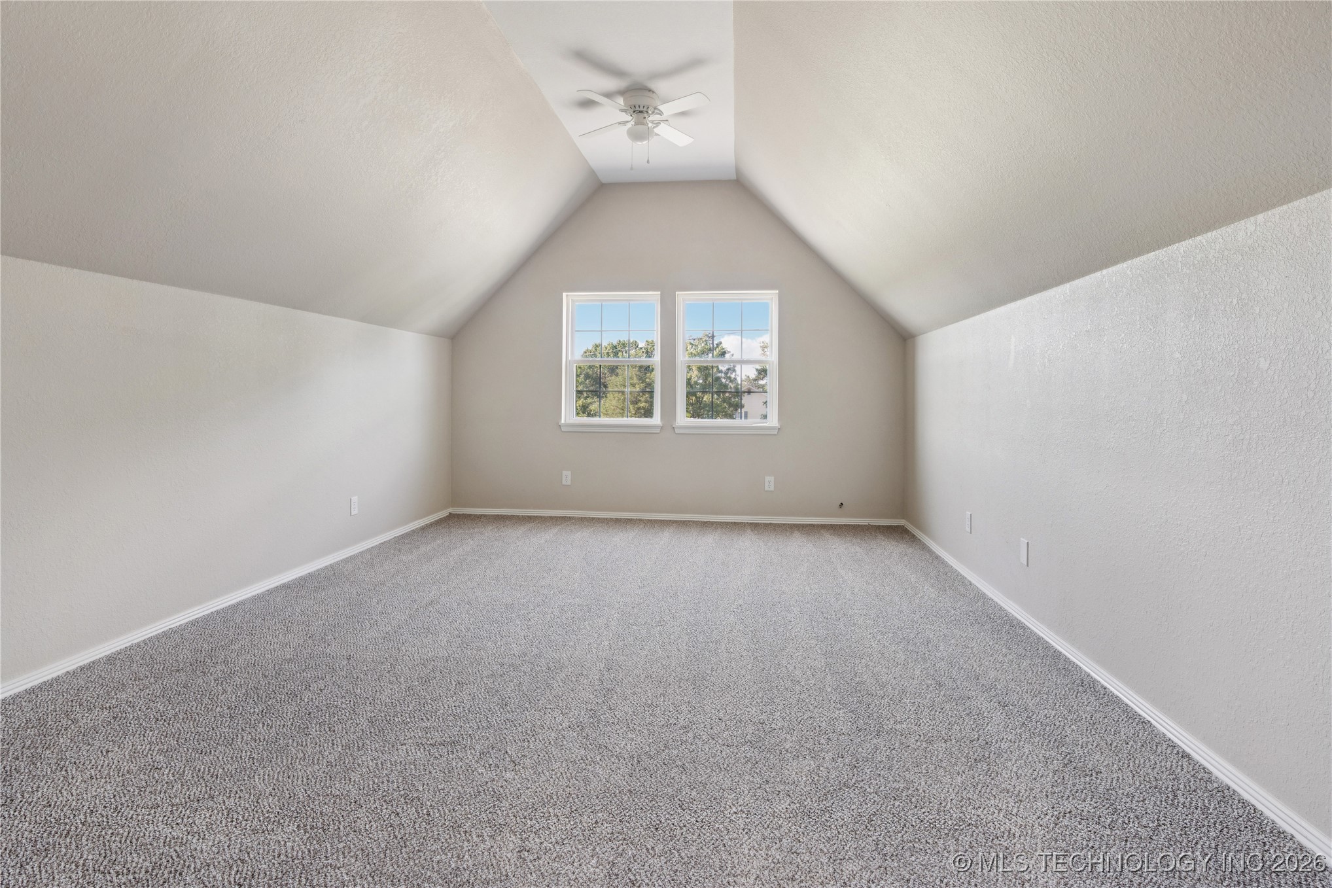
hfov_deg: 96.7
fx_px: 592
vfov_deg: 73.7
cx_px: 666
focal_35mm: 16
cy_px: 444
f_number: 11
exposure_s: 1/15
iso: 640
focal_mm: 16
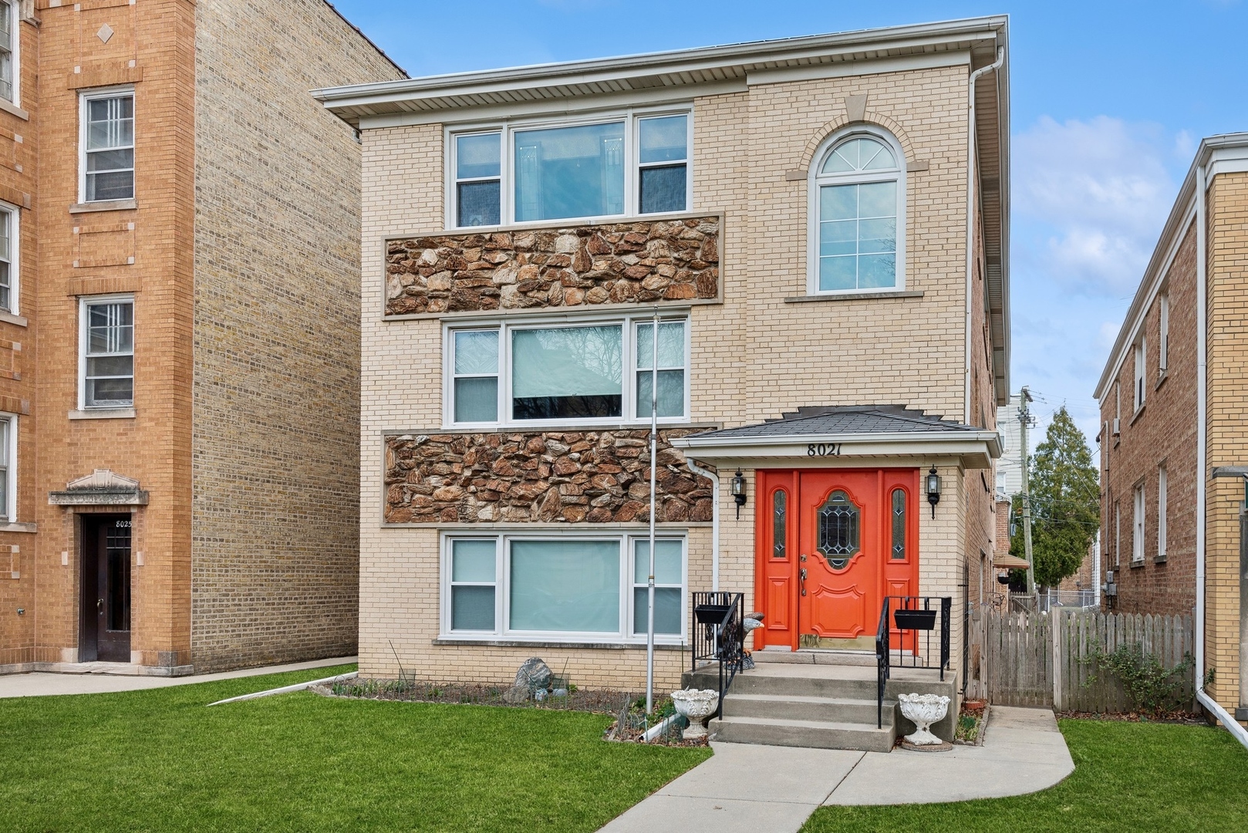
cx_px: 624
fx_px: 832
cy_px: 416
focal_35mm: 24
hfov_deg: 73.7
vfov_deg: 53.2
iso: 200
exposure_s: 1/160
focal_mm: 24
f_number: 9
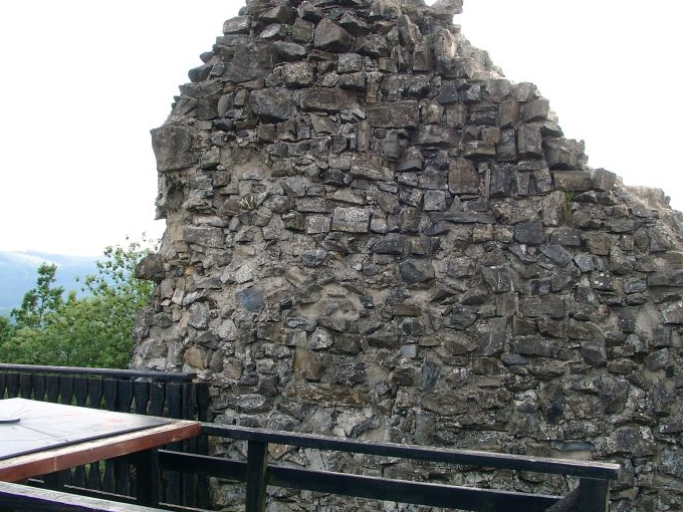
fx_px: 789
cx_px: 358
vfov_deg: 35.9
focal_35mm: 40
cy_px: 226
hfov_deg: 46.8
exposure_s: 1/169
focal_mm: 7.13
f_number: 4
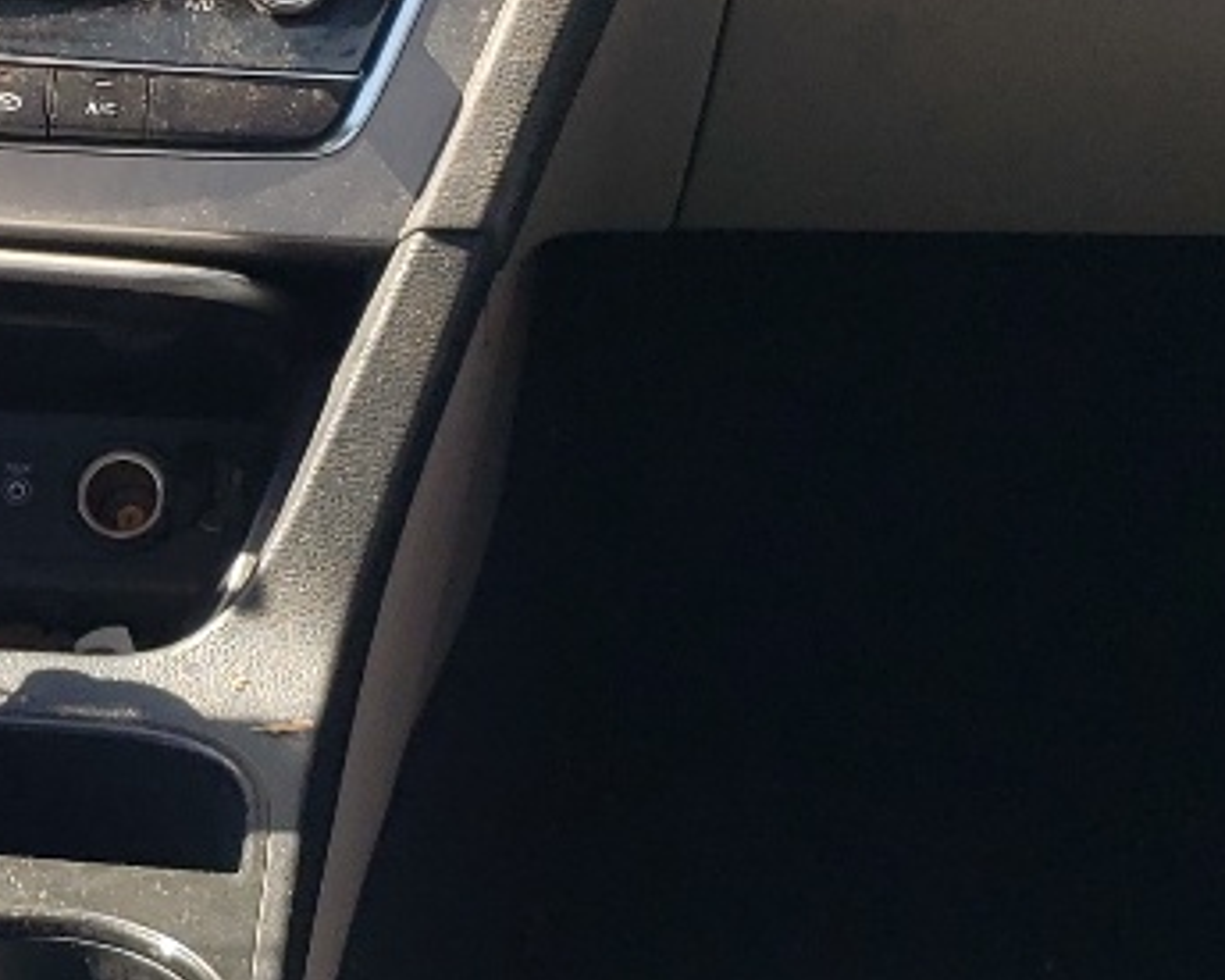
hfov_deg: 16.0
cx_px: 4
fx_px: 4277
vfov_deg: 13.0
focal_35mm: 118
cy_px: 759
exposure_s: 1/435
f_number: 1.5
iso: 50
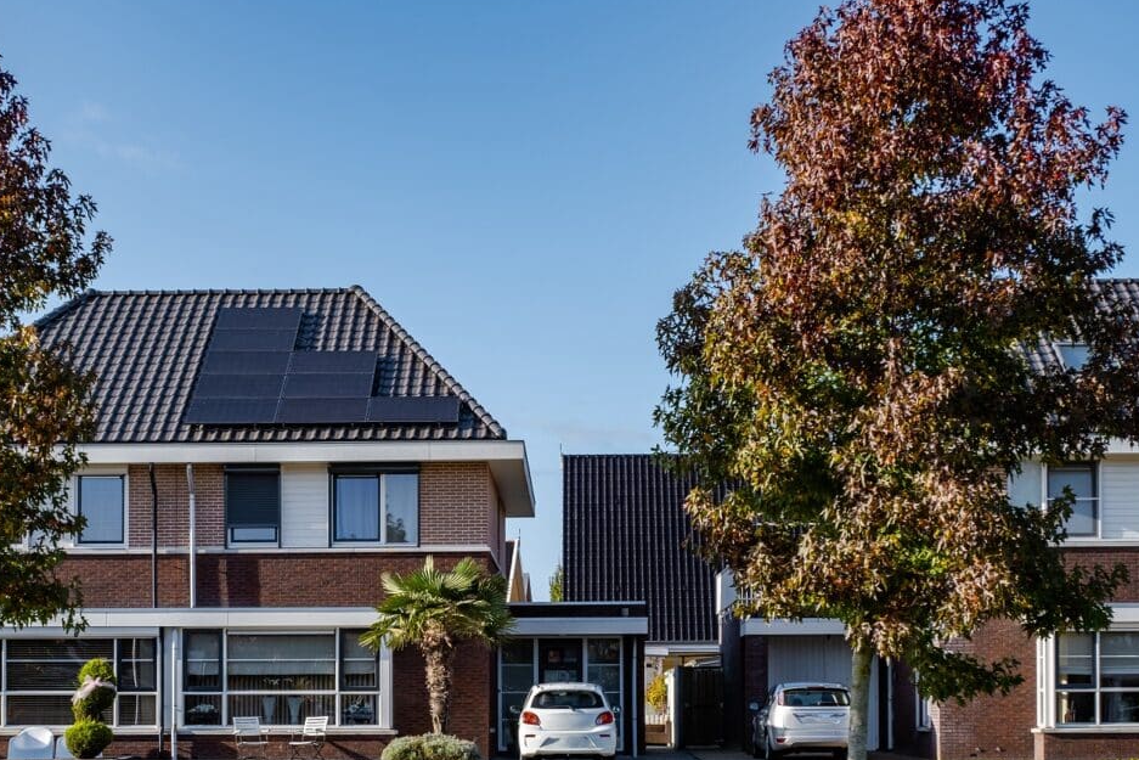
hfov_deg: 33.6
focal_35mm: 59
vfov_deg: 22.8
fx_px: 1867
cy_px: 569
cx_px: 374
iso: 160
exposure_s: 1/280
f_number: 5.6
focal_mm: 24.2
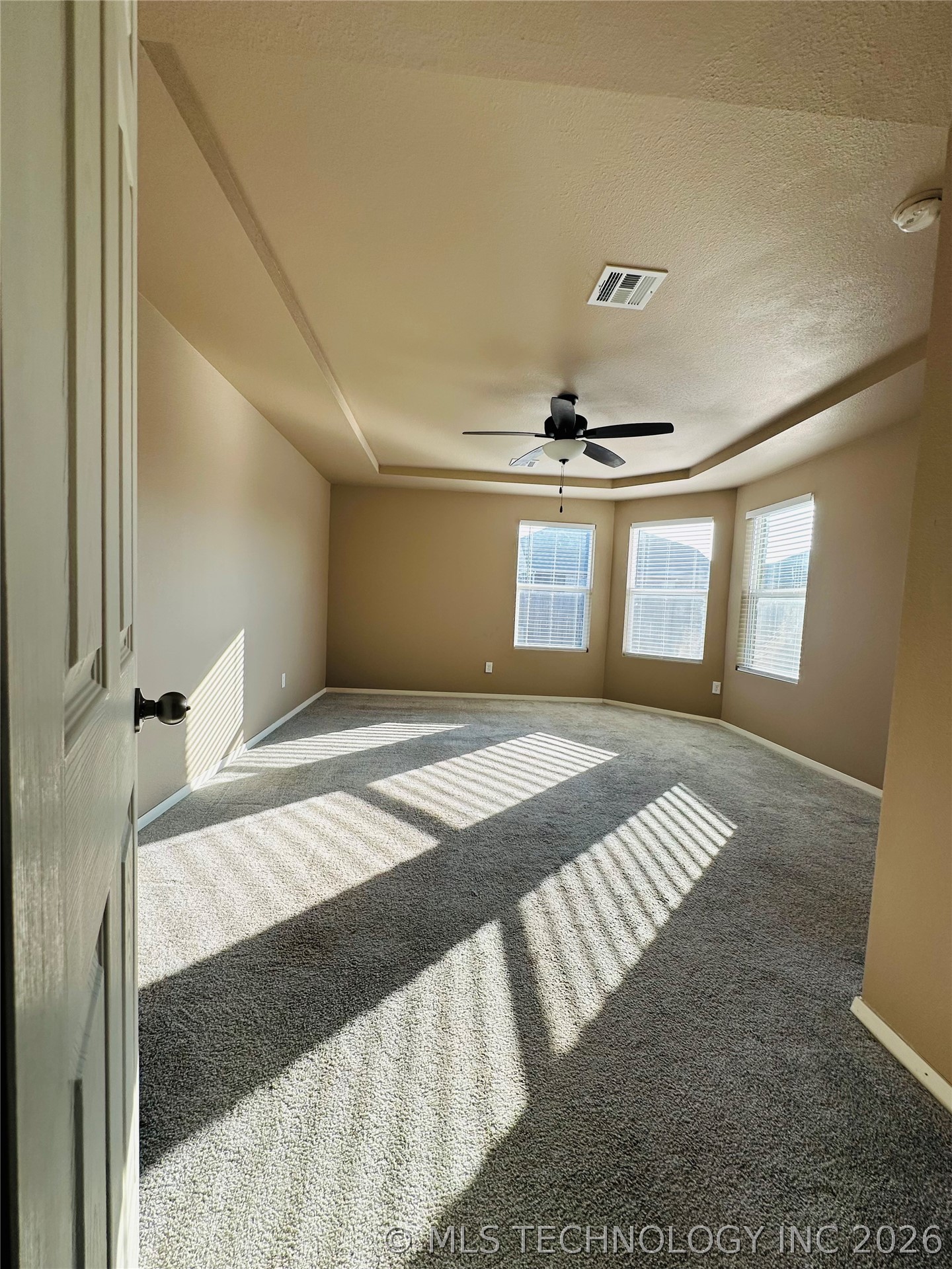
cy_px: 634
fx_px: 513
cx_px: 476
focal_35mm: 14
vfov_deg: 102.1
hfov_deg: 85.7
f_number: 2.2
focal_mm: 2.22
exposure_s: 1/179
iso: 40
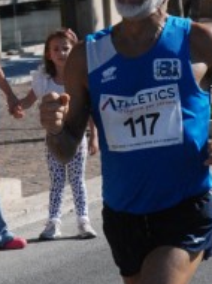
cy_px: 202
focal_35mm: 265
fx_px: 2169
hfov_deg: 5.6
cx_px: 99
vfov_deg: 7.5
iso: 1000
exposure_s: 1/2000
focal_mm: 58
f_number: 8
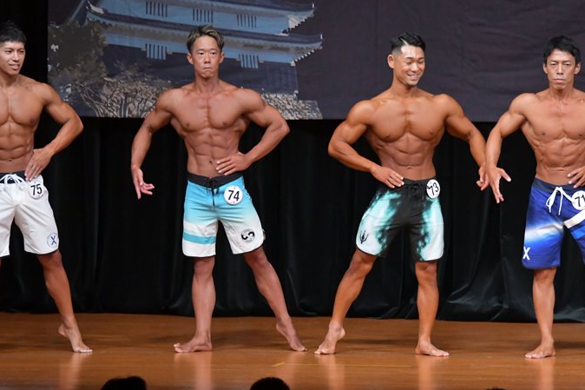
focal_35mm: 293
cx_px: 289
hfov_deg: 7.0
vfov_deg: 4.7
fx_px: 4760
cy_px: 205
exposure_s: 1/400
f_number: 5.6
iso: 5000
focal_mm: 170
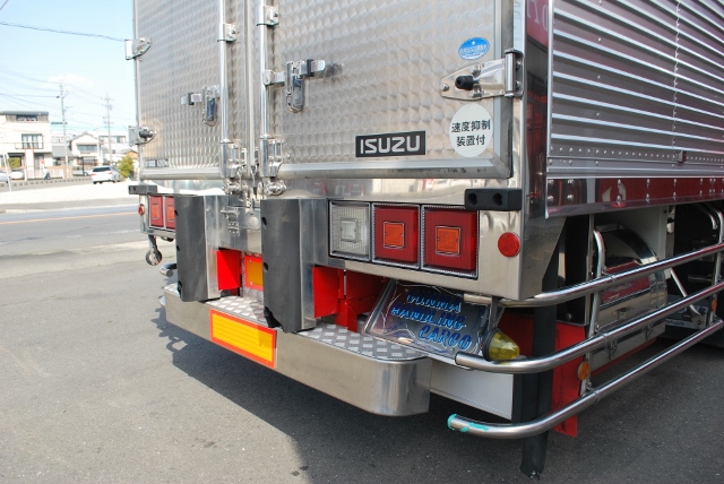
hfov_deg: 67.3
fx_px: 543
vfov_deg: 48.0
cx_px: 362
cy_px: 242
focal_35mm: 27
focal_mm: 18
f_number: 6.3
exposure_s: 1/160
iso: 100
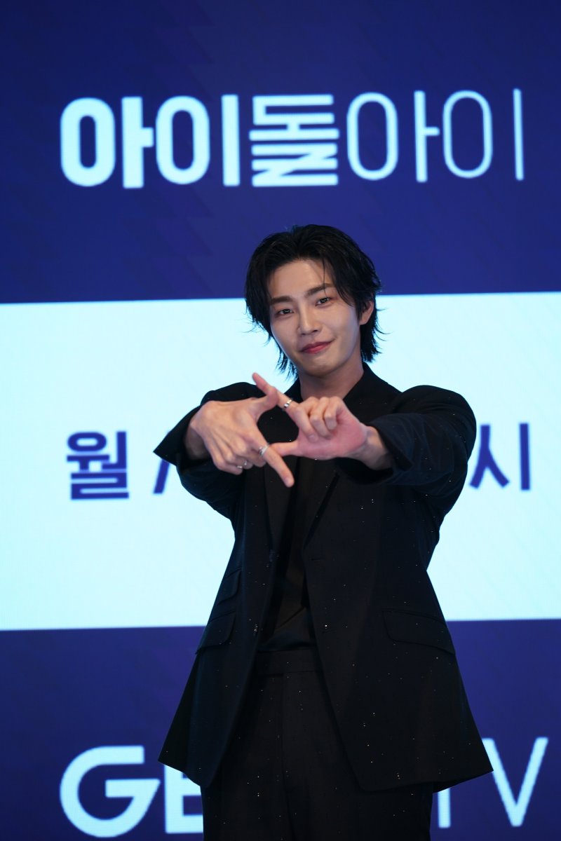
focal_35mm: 200
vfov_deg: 10.3
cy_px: 420
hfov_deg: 6.9
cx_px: 280
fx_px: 4675
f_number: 4
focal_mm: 200
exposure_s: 1/125
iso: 500
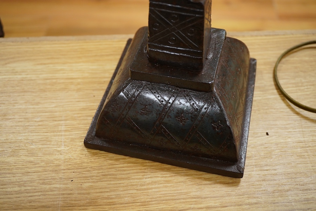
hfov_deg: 43.6
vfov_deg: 29.9
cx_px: 158
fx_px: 395
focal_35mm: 45
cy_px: 106
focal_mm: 30
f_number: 6.3
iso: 1250
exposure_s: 1/125
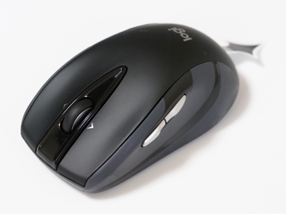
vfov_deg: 12.3
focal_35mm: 120
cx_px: 143
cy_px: 107
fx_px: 991
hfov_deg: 16.4
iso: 6400
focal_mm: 60
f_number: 5
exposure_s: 1/100
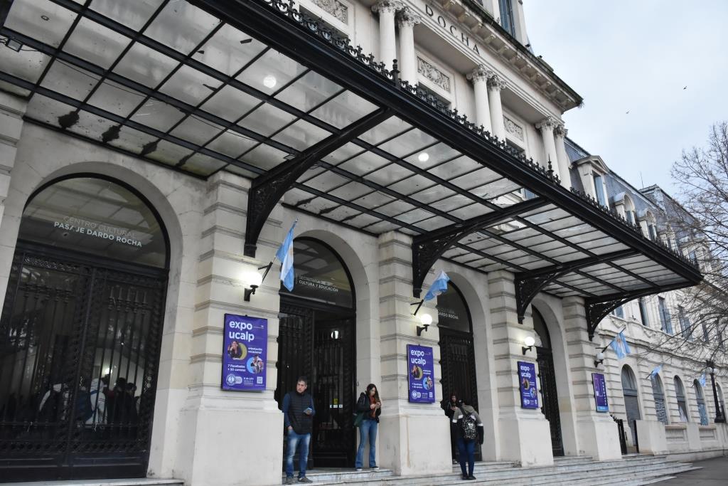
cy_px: 243
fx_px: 546
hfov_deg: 67.4
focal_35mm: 27
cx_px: 364
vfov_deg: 47.9
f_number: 5.6
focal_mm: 18
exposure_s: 1/125
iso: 1600
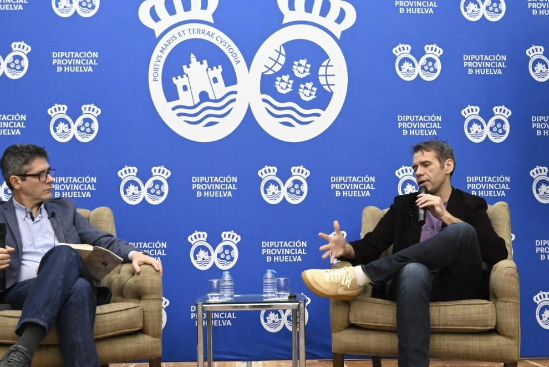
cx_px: 276
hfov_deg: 46.0
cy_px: 214
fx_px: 647
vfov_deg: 31.6
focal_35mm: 42
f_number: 4.5
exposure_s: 1/160
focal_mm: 17.5
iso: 6400
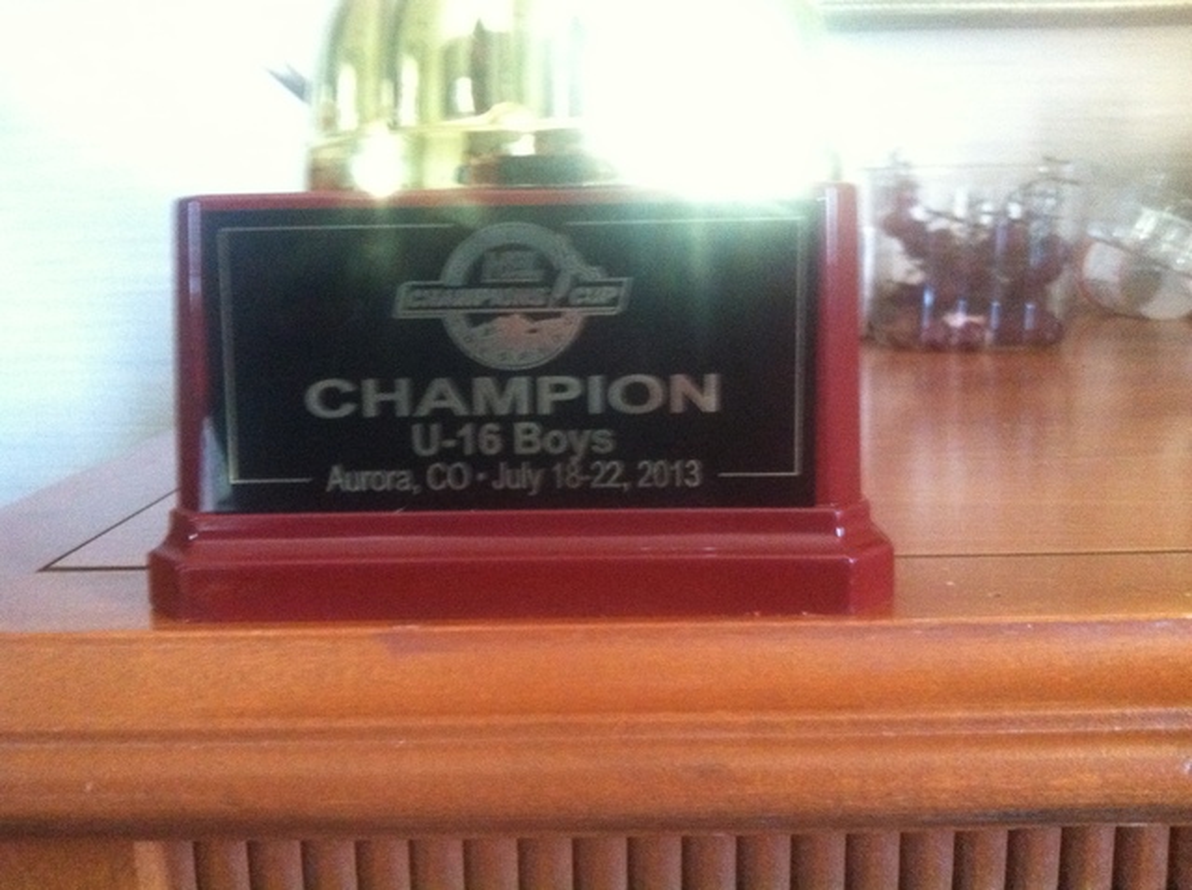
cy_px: 445
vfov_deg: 40.6
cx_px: 596
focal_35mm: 35
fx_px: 1203
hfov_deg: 52.7
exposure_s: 1/15
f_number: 2.8
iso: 800
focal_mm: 3.85
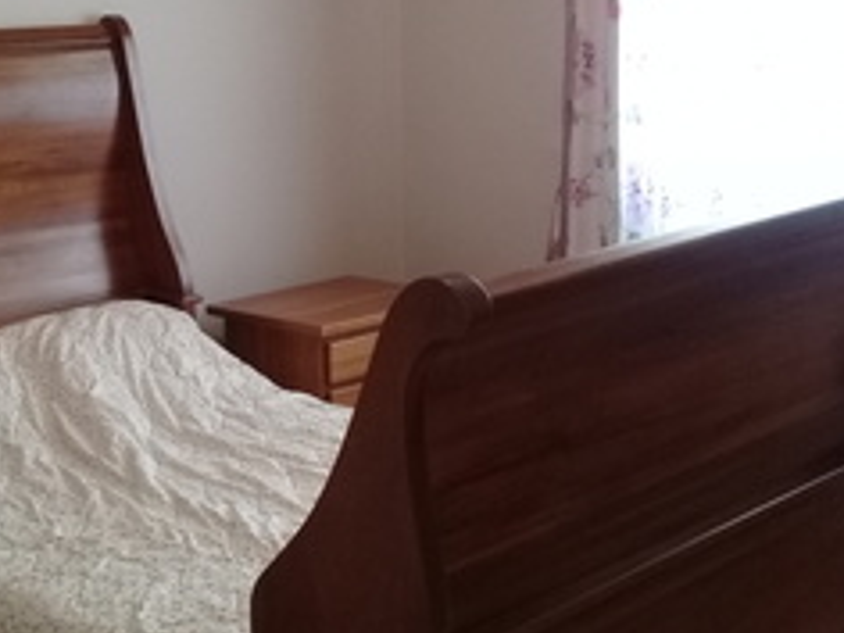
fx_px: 1463
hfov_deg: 31.8
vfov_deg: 24.3
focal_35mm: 60
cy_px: 399
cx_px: 252
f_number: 2.2
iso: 200
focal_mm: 3.3
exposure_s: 1/25
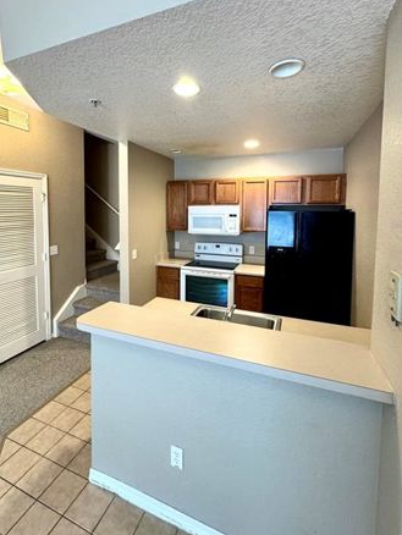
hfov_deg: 74.7
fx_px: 263
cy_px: 225
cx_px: 185
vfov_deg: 90.3
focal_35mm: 17
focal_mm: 2.22
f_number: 2.2
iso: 200
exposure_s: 1/60
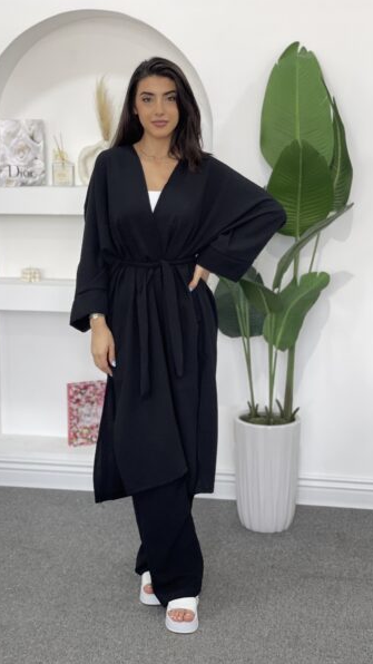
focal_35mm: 57
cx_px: 167
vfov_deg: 36.6
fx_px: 1003
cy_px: 331
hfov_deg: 21.1
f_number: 2
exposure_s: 1/100
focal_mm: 6
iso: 100
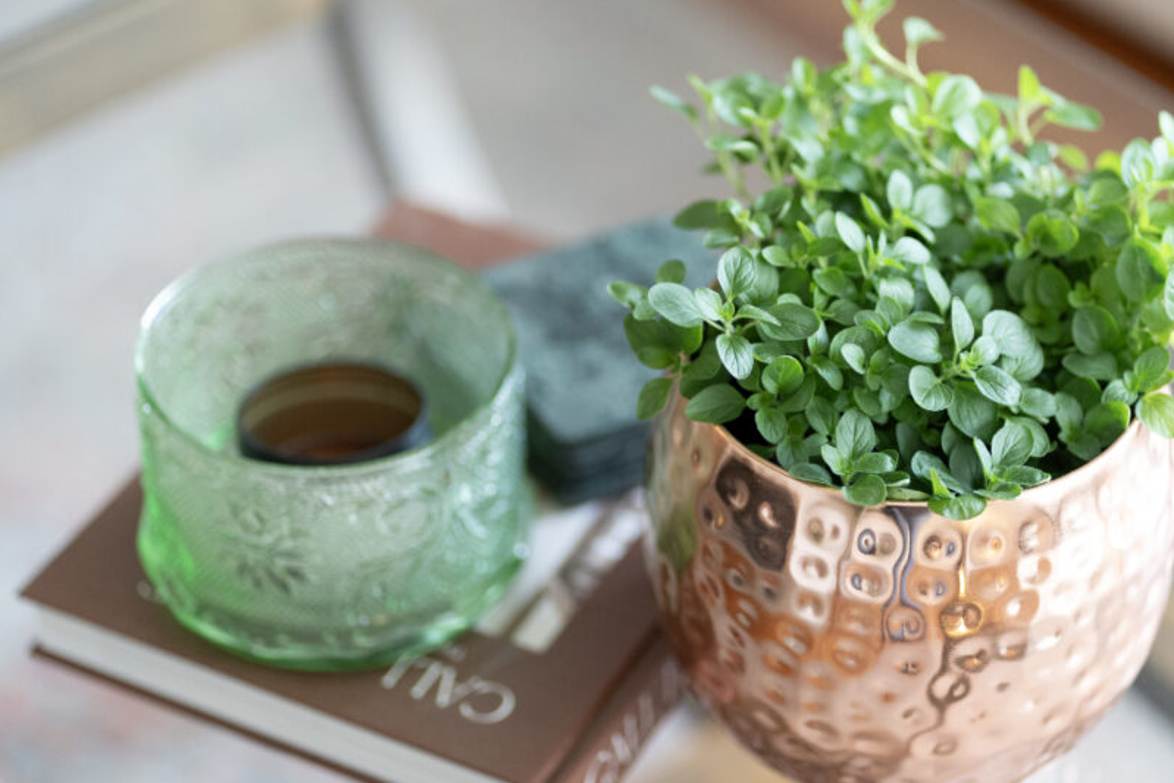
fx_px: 3555
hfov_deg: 18.7
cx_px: 654
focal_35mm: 109
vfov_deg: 12.6
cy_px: 425
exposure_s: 1/320
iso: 1600
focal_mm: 85
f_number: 1.8
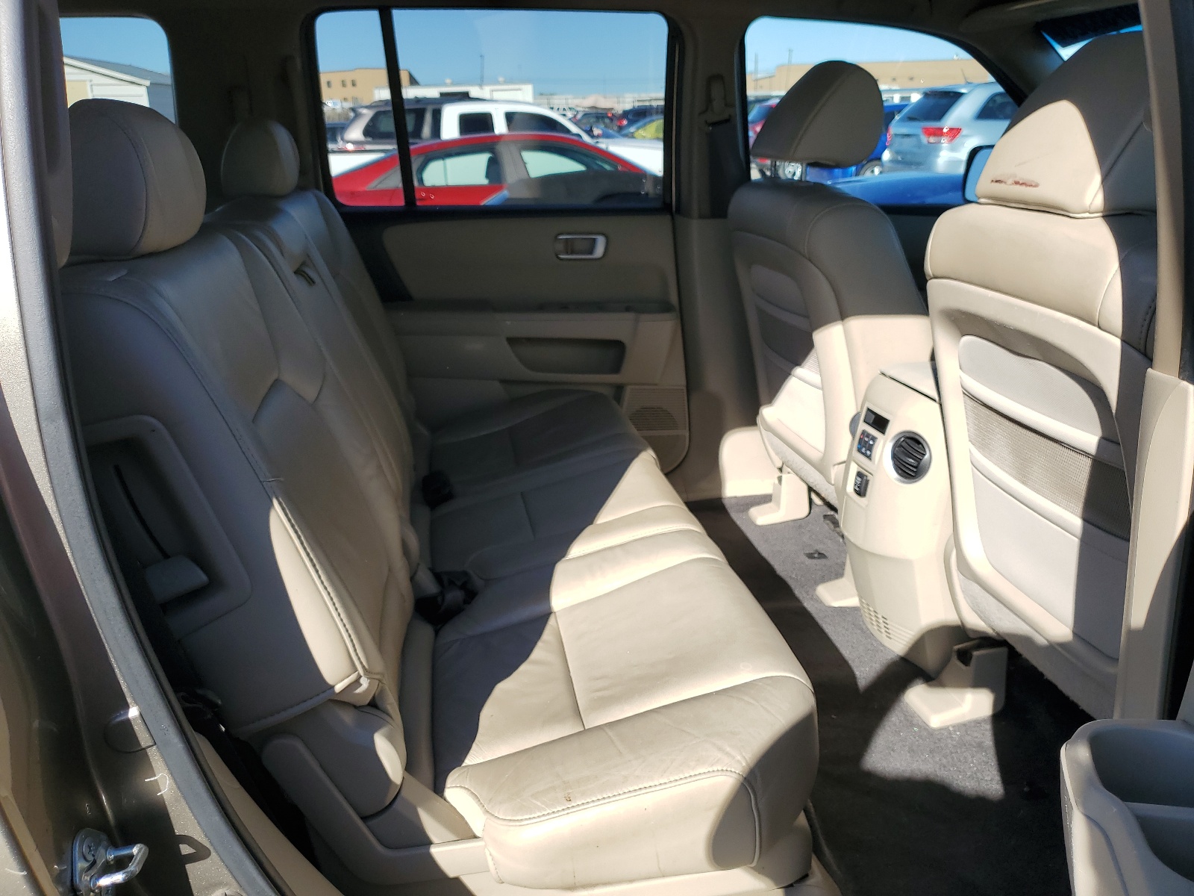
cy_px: 448
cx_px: 597
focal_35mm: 26
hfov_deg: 67.3
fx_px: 897
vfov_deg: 53.1
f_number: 1.5
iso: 50
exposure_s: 1/1250
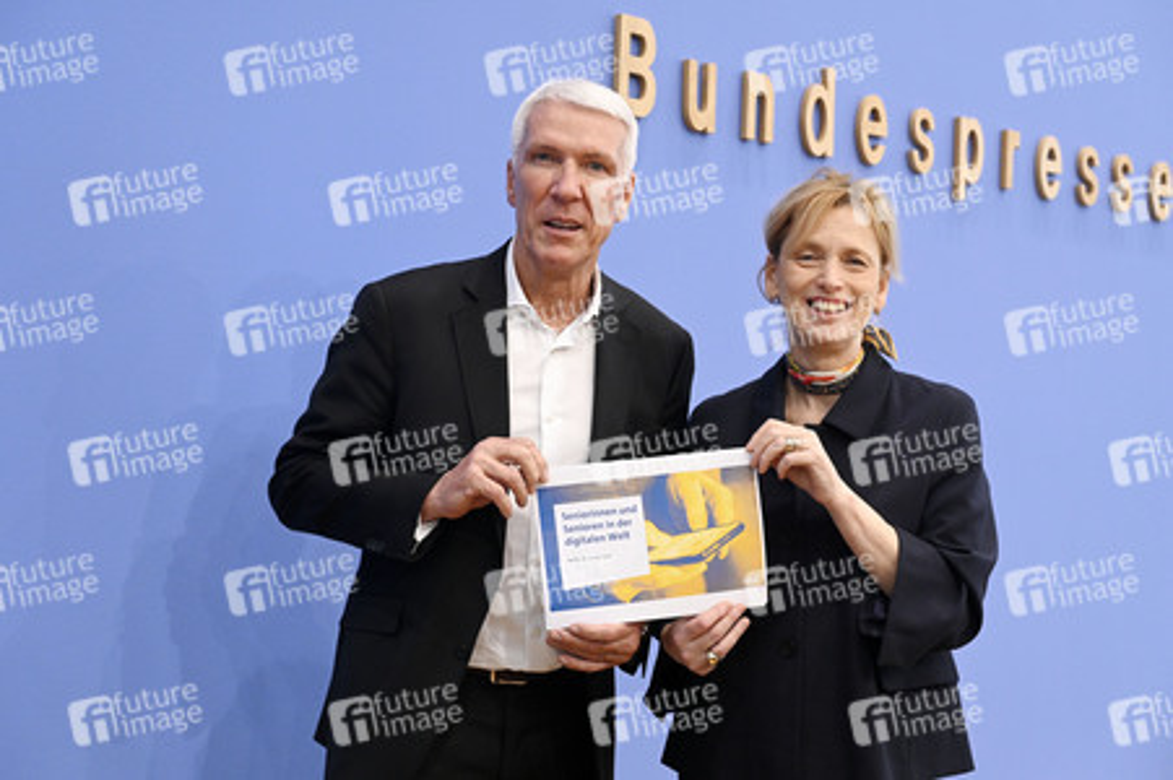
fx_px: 1823
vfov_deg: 24.2
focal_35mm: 56
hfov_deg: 35.7
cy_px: 390
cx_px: 586
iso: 3200
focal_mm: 56
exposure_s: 1/400
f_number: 4.5
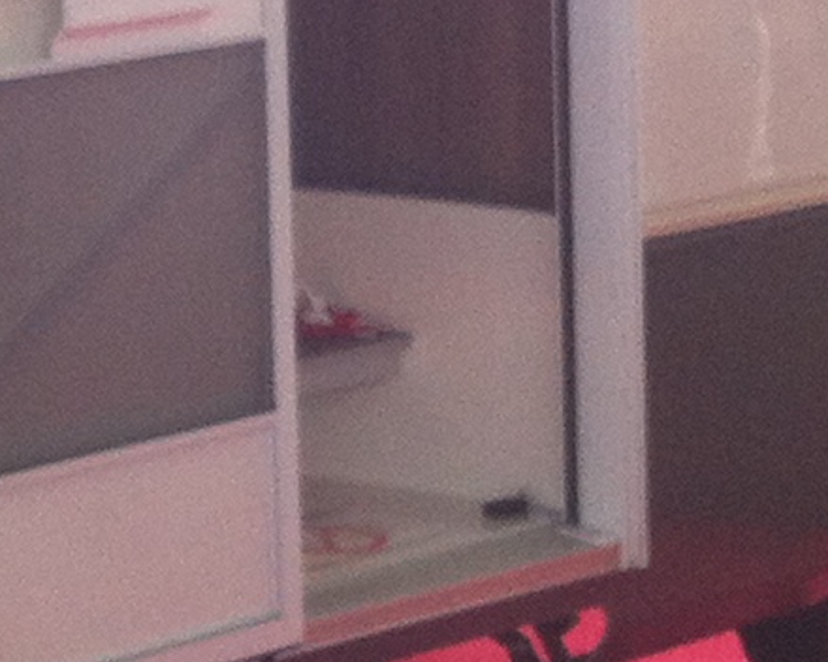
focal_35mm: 201
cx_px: -374
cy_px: -203
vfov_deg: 7.6
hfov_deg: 9.4
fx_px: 4926
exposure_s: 1/20
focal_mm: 3.85
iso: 80
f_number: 2.8
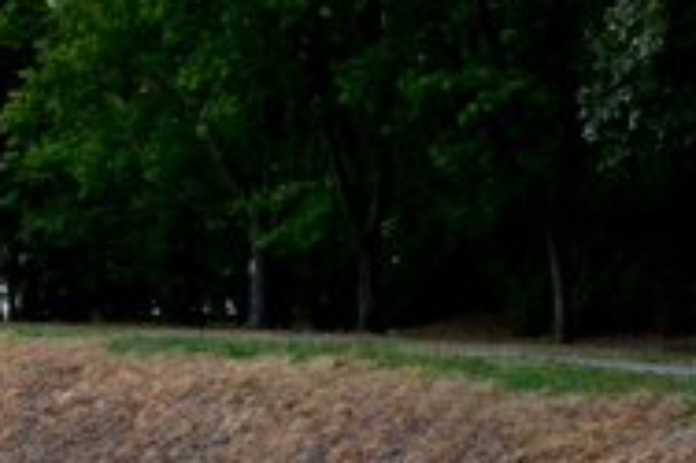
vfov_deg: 11.9
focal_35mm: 115
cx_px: 463
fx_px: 2221
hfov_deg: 17.8
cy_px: 311
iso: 400
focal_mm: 18
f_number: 9
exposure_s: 1/160
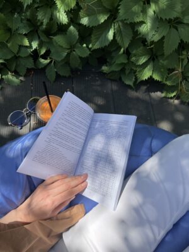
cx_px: 94
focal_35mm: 26
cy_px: 126
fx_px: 189
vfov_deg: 67.3
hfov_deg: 53.1
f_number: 1.5
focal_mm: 5.7
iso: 50
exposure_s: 1/1869
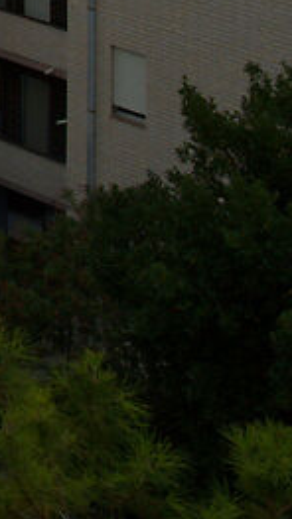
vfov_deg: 13.1
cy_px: -616
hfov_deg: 5.8
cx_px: -1255
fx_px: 1844
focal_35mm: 134
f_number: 4
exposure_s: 1/250
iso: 100
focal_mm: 14
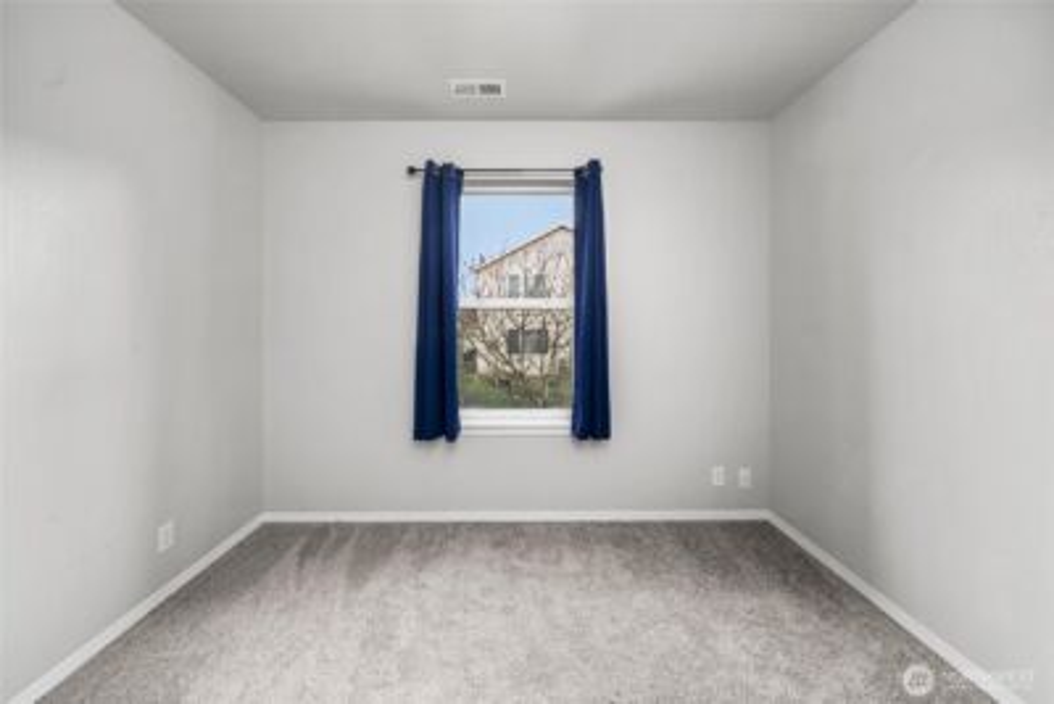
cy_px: 352
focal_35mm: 12
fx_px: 351
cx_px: 527
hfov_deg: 112.6
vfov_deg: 90.1
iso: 200
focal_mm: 12
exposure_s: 1/60
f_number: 7.1
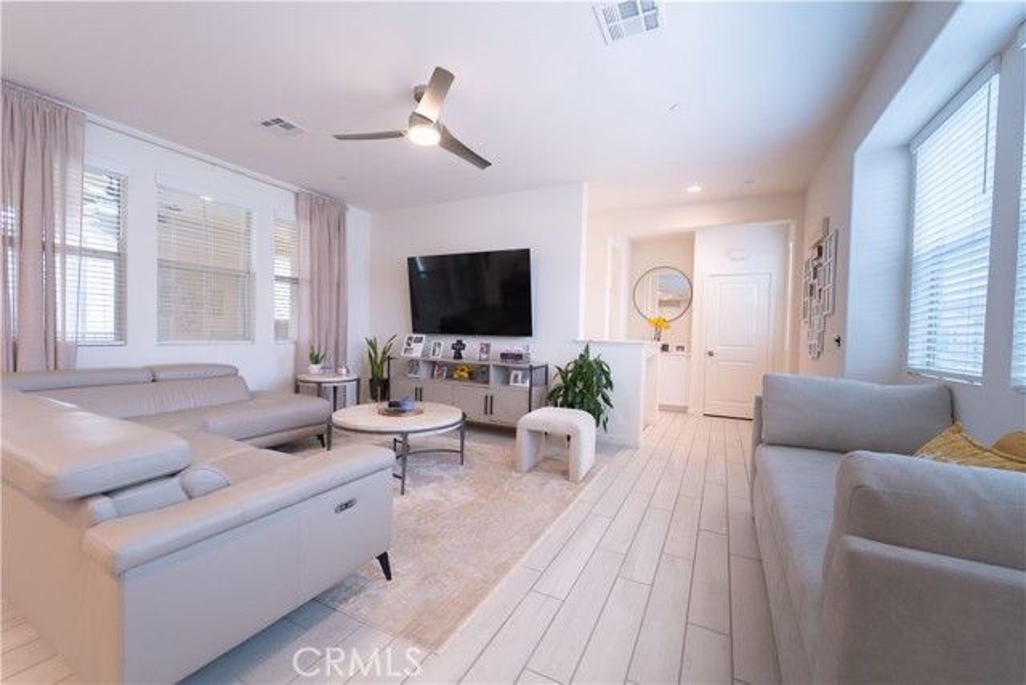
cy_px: 342
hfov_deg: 104.2
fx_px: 399
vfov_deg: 81.2
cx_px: 513
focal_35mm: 14
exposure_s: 1/160
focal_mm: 14
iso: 100
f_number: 5
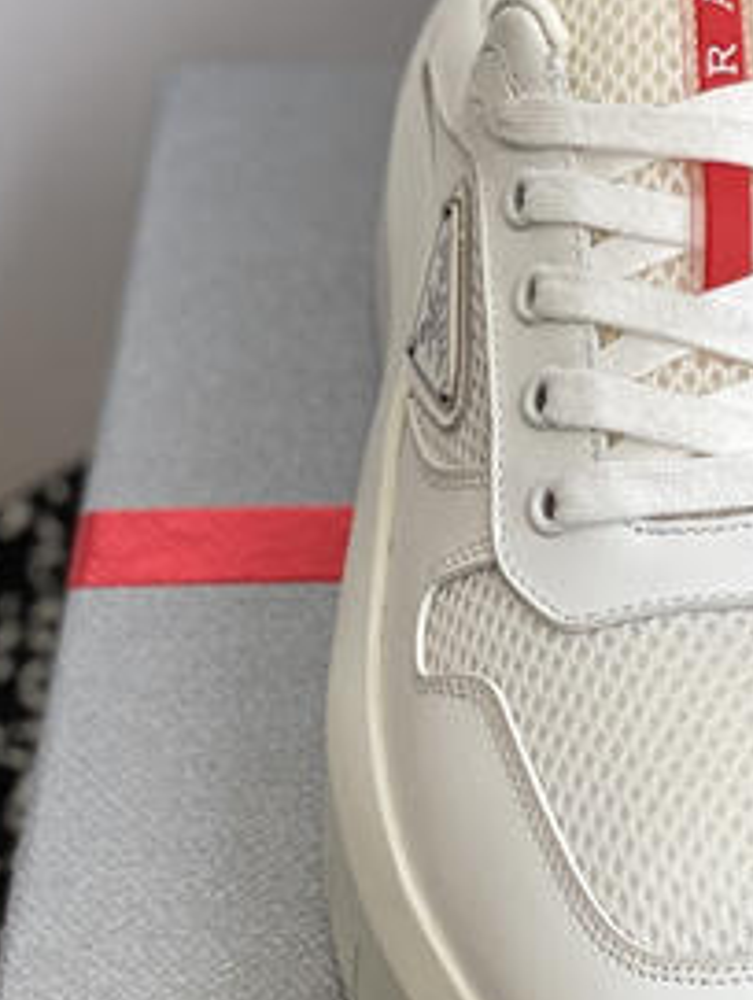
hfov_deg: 8.8
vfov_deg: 11.9
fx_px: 4803
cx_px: 1056
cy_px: 343
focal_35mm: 166
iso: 20
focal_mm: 6
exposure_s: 1/192
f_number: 2
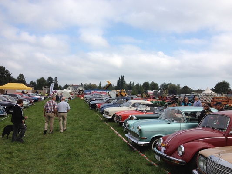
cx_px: 116
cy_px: 87
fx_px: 235
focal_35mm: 35
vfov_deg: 40.7
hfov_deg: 52.6
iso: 64
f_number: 2.4
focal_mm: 4.28
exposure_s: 1/1346
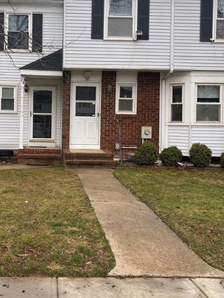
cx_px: 62
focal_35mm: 38
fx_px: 328
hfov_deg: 37.0
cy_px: 119
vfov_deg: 48.7
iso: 50
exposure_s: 1/393
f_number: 1.6
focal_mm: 5.96
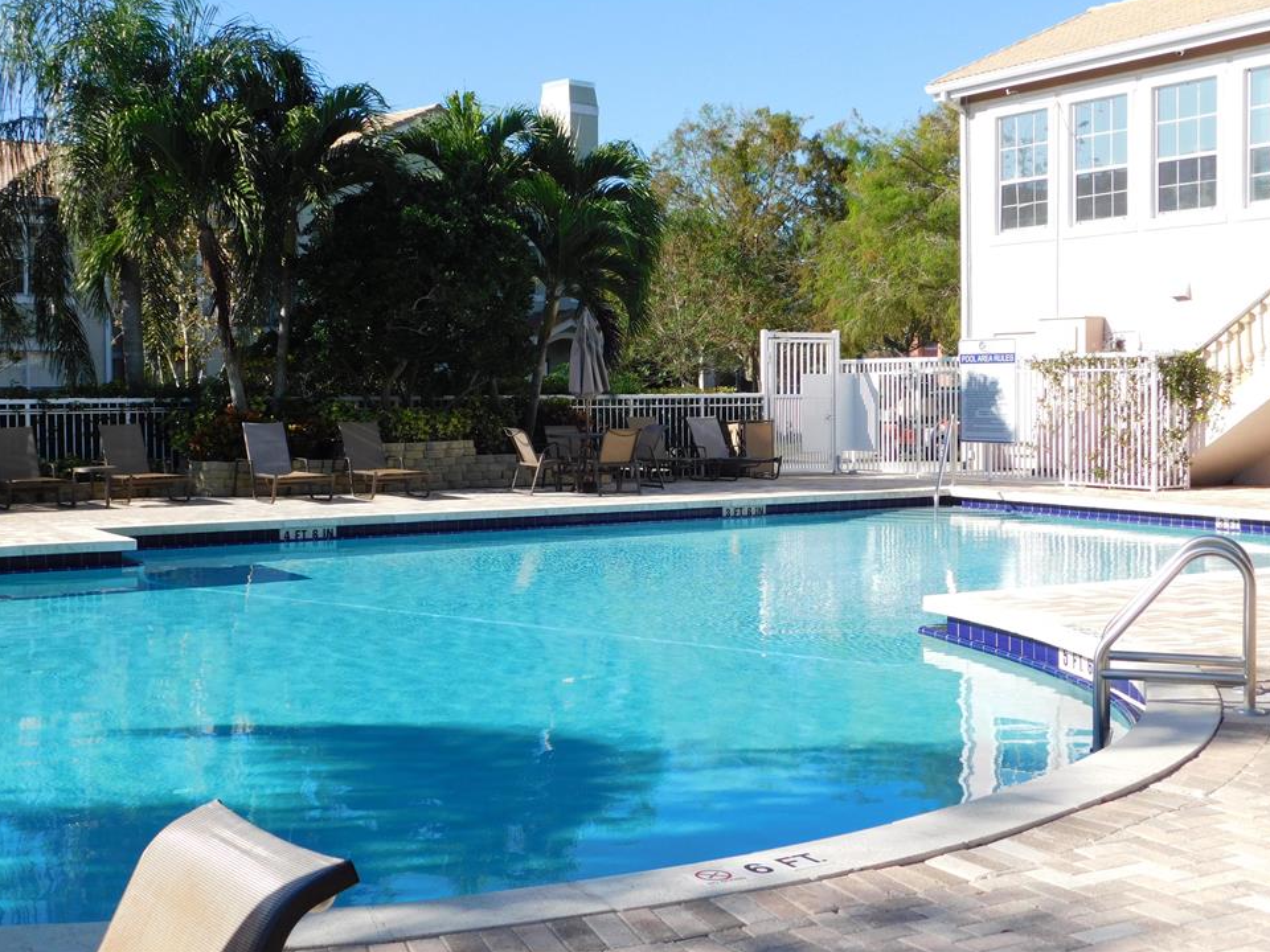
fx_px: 1761
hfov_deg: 39.6
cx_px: 609
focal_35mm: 48
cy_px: 447
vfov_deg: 30.3
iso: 125
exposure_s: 1/800
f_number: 3.7
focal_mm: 8
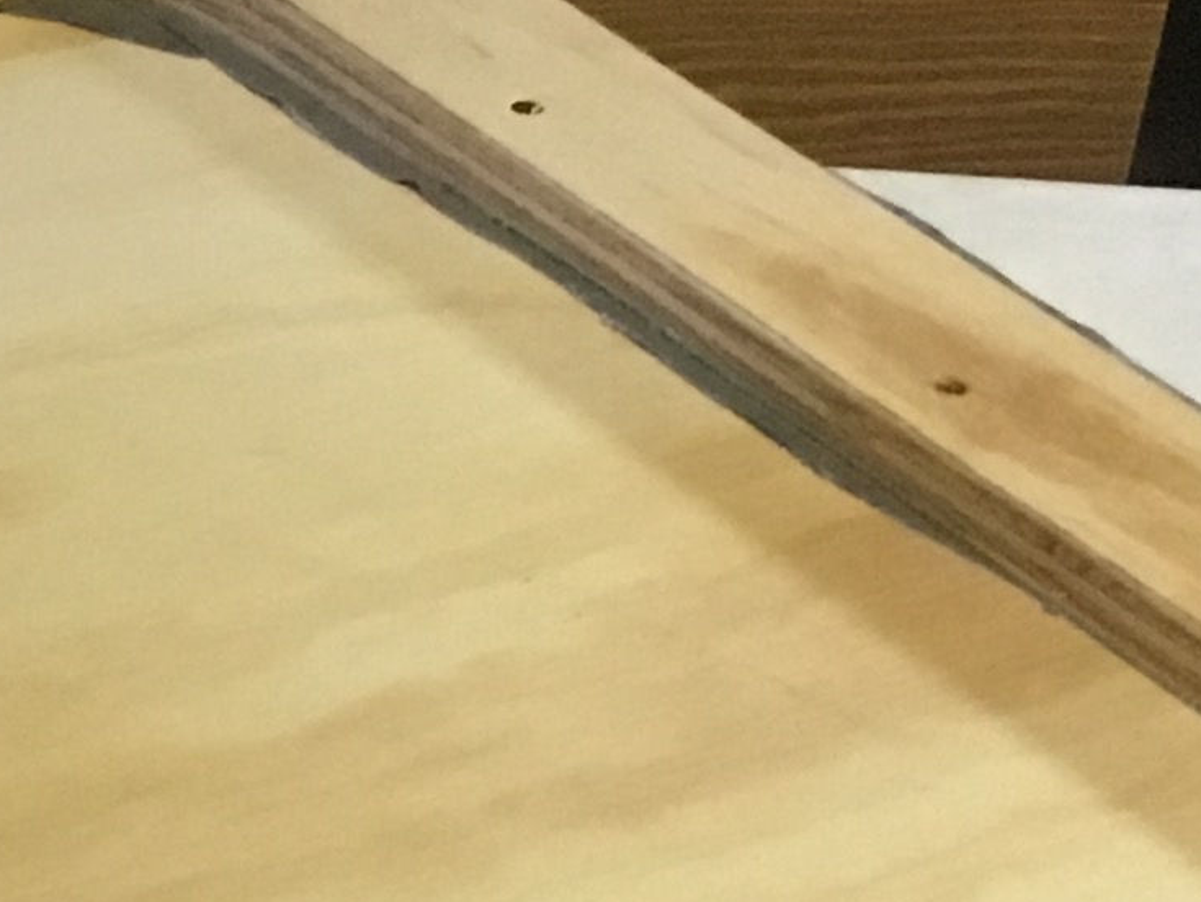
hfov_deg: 11.9
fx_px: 5519
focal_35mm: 159
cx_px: -596
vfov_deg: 9.2
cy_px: 1159
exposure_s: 1/15
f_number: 2.2
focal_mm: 4.15
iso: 200
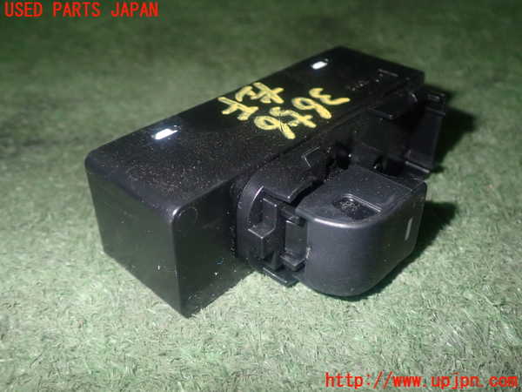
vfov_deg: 39.7
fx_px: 543
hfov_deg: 51.4
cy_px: 196
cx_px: 261
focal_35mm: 36
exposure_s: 1/40
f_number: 7.1
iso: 400
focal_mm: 6.37
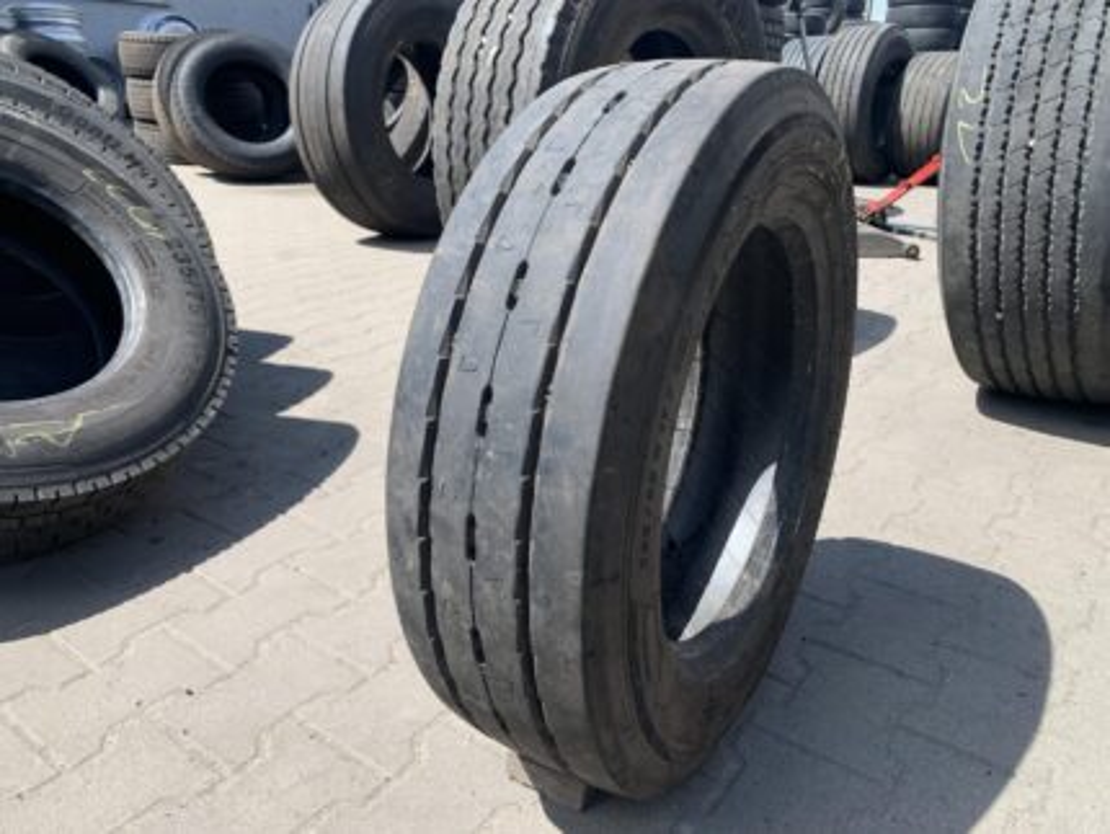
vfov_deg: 53.1
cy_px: 417
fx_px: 834
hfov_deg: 67.3
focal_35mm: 26
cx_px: 555
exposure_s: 1/1065
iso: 25
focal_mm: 4.25
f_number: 1.8
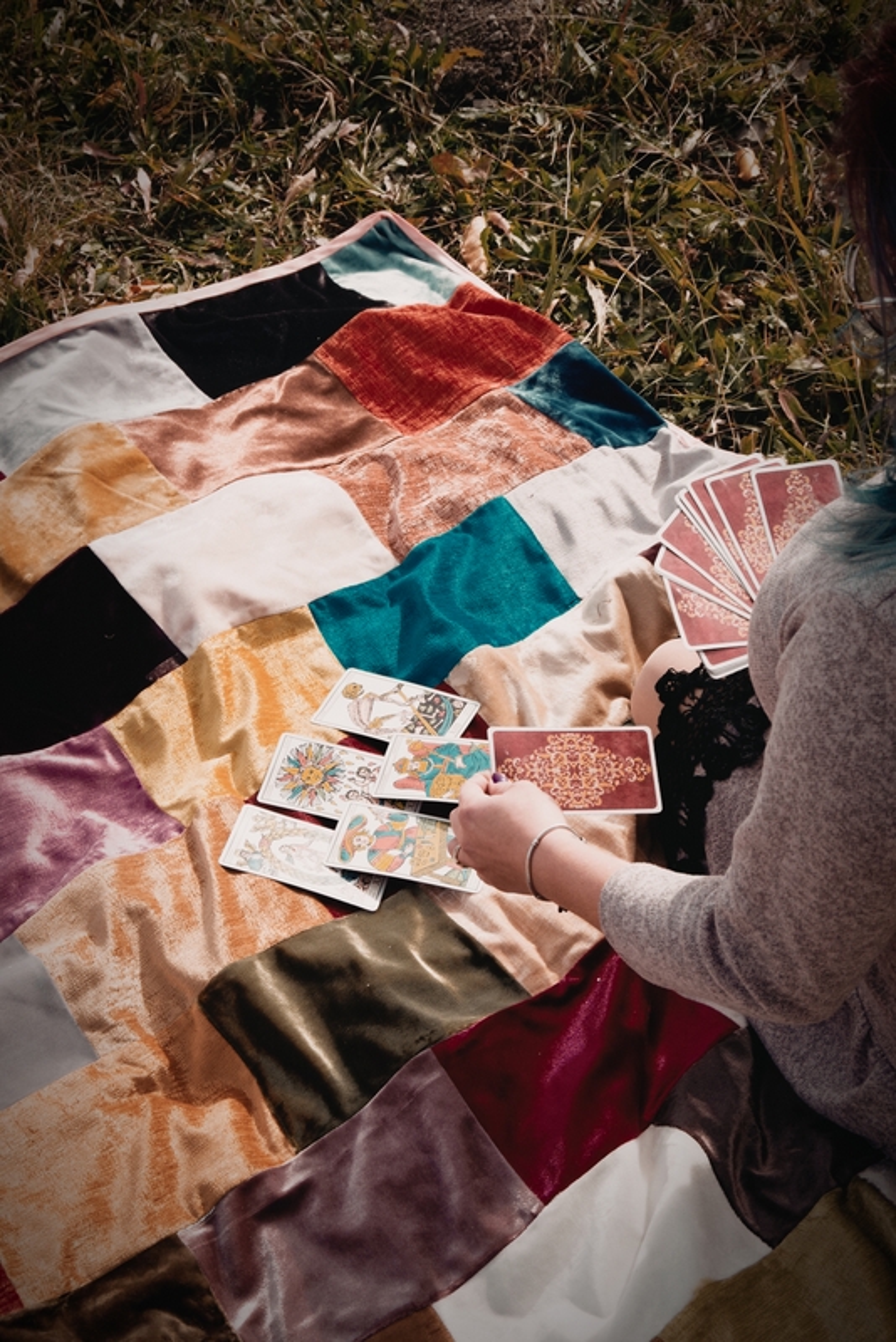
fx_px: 2014
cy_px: 671
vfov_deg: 36.9
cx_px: 448
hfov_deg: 25.1
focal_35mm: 54
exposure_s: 1/125
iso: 200
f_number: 11
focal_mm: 36
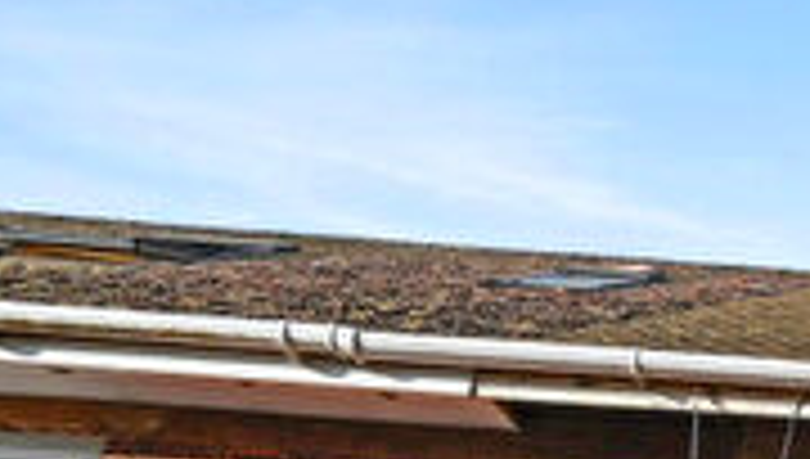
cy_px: 886
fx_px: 1356
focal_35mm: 63
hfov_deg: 21.0
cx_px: 1494
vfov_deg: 15.7
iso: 220
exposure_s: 1/400
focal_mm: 15.5
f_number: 7.1
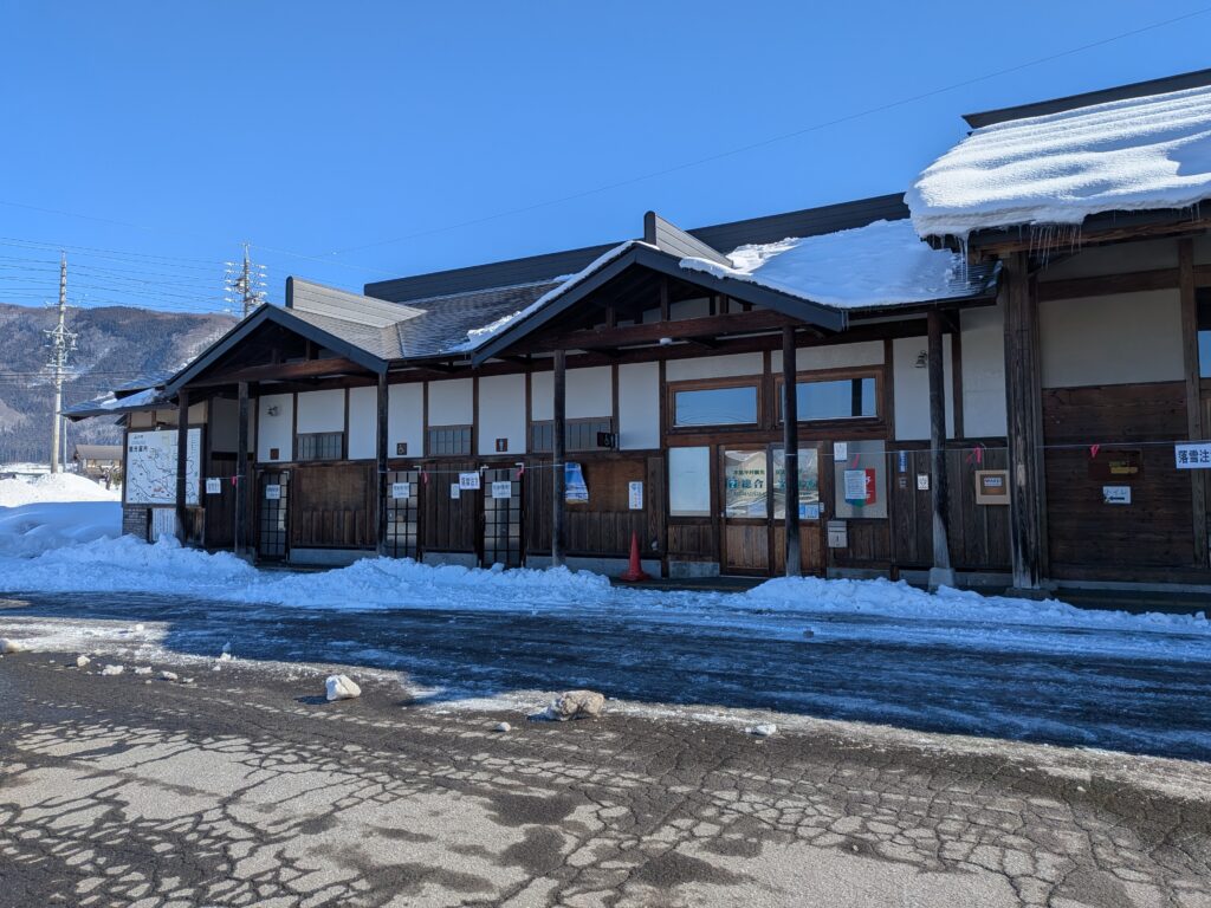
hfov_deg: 71.6
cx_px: 606
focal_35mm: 24
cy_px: 454
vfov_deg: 56.8
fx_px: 840
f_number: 1.7
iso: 28
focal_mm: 4.53
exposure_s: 1/1949
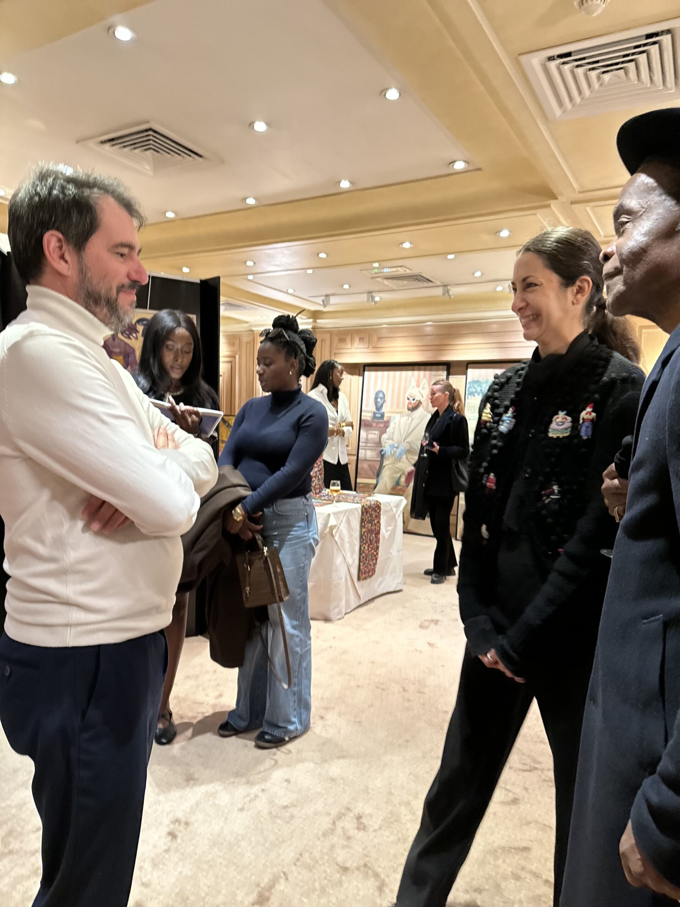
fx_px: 629
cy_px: 454
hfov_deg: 56.8
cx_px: 340
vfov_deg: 71.6
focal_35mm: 24
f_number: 1.78
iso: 320
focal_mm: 6.86
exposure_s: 1/50
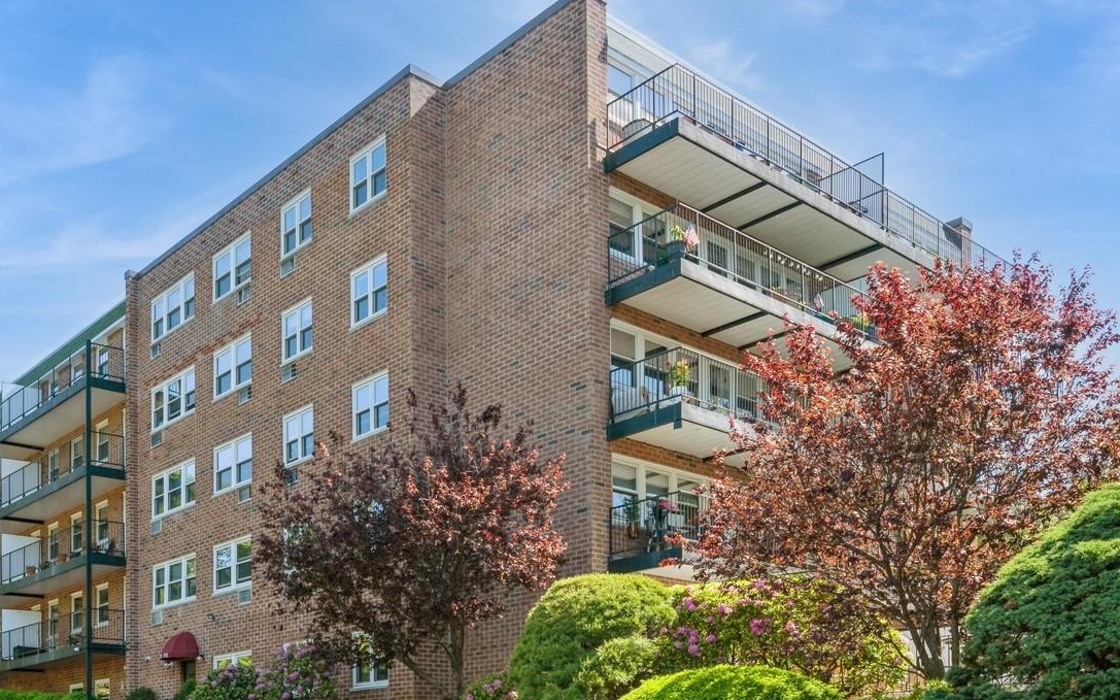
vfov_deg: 34.5
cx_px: 369
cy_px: 536
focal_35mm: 36
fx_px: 1099
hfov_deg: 52.9
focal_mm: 24
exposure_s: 1/160
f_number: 11
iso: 400
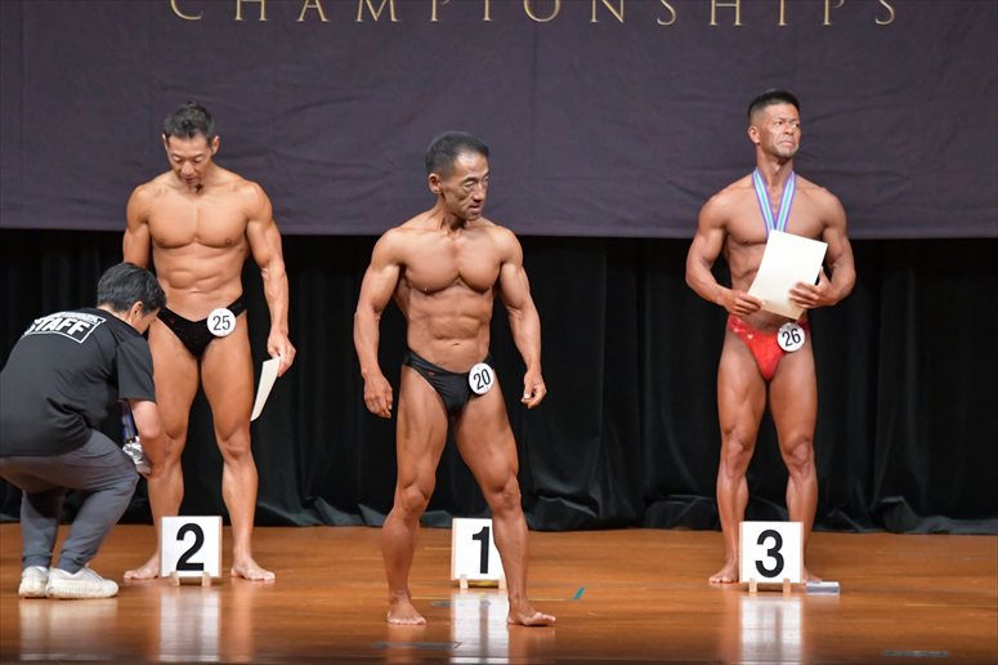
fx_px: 7066
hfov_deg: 8.1
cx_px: 499
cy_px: 332
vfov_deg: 5.4
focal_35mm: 255
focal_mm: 170
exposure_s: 1/400
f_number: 5.6
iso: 6400
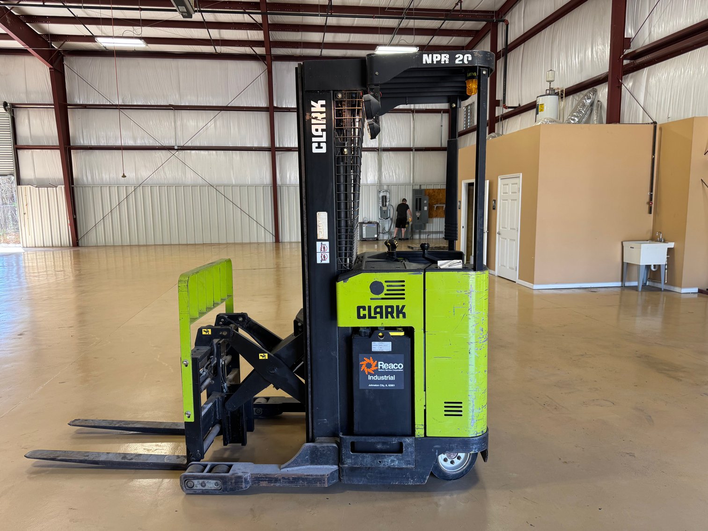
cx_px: 354
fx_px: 491
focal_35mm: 24
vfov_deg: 56.8
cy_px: 266
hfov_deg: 71.6
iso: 125
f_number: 1.78
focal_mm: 6.76
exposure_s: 1/120
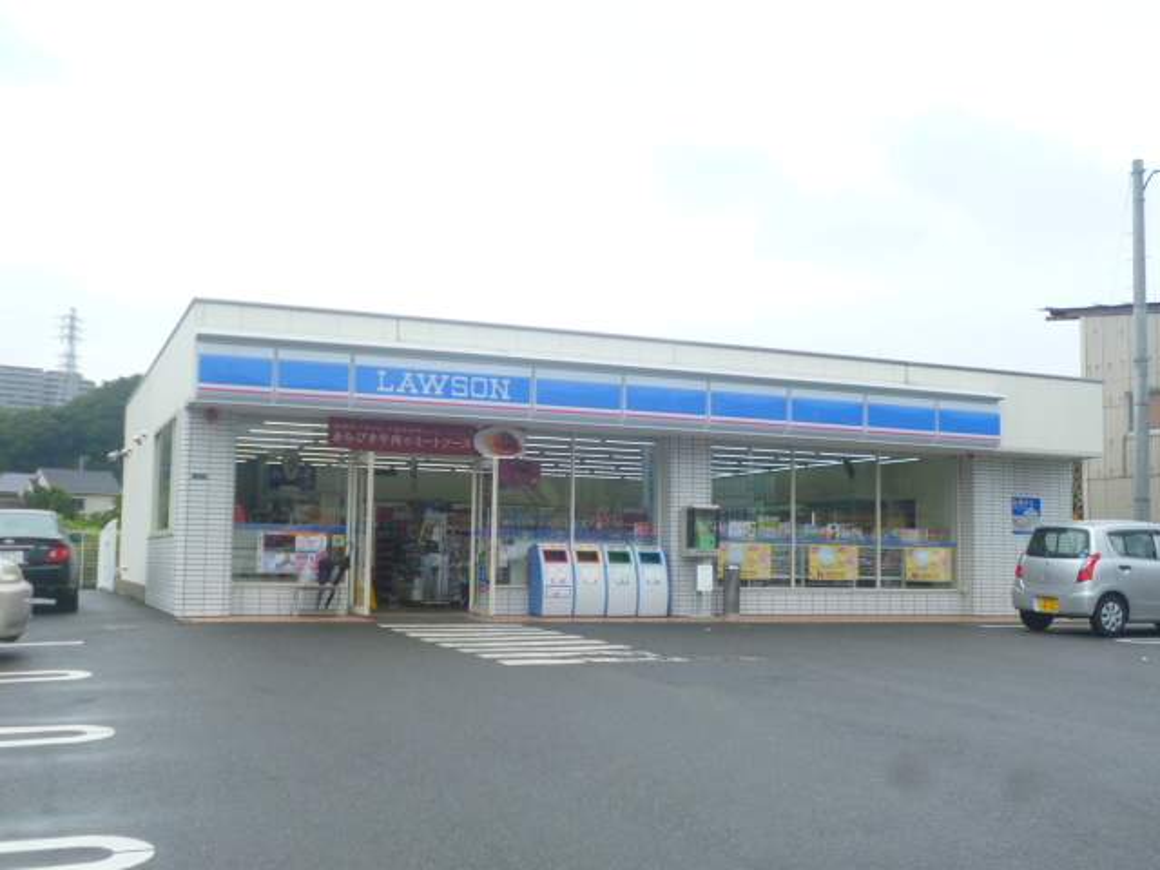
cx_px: 580
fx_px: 1273
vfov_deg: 37.7
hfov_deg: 49.0
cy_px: 435
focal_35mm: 38
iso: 100
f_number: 3.2
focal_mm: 6.8
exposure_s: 1/640
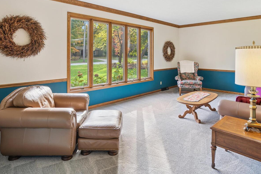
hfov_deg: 78.6
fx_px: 159
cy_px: 57
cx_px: 132
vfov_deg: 55.9
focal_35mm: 22
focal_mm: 16
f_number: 9
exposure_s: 1/13
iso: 400
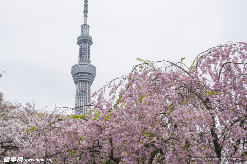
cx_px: 124
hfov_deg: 42.8
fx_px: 315
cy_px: 82
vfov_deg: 29.2
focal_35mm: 46
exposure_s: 1/125
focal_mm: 31
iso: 100
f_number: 11
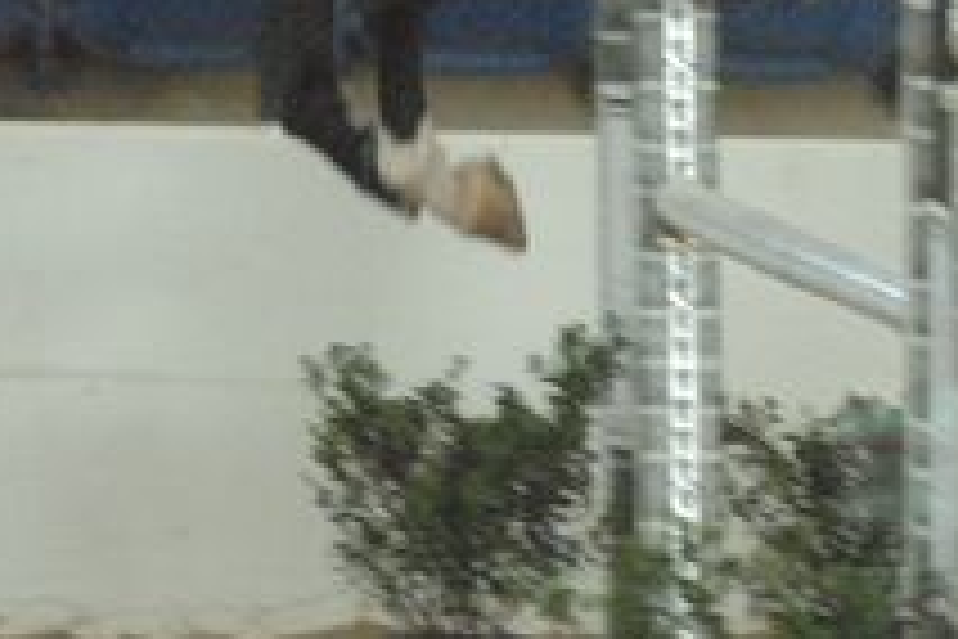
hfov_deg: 2.3
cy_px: -250
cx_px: 980
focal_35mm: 900
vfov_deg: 1.5
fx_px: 23948
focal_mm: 200
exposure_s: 1/320
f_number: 2.8
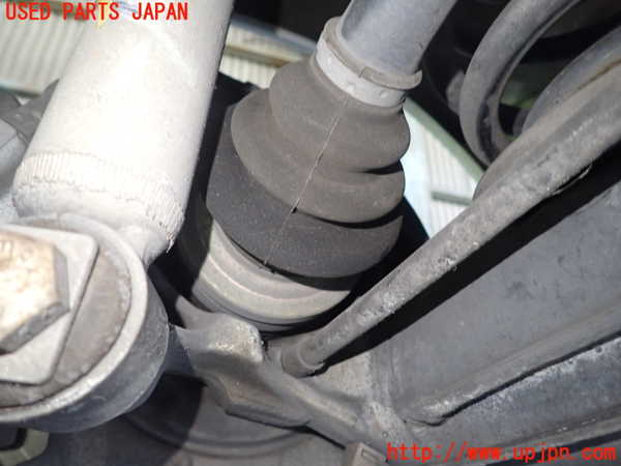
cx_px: 310
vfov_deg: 54.9
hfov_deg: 69.4
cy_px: 233
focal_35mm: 25
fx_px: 448
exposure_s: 1/30
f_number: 2
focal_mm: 4.5
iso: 400
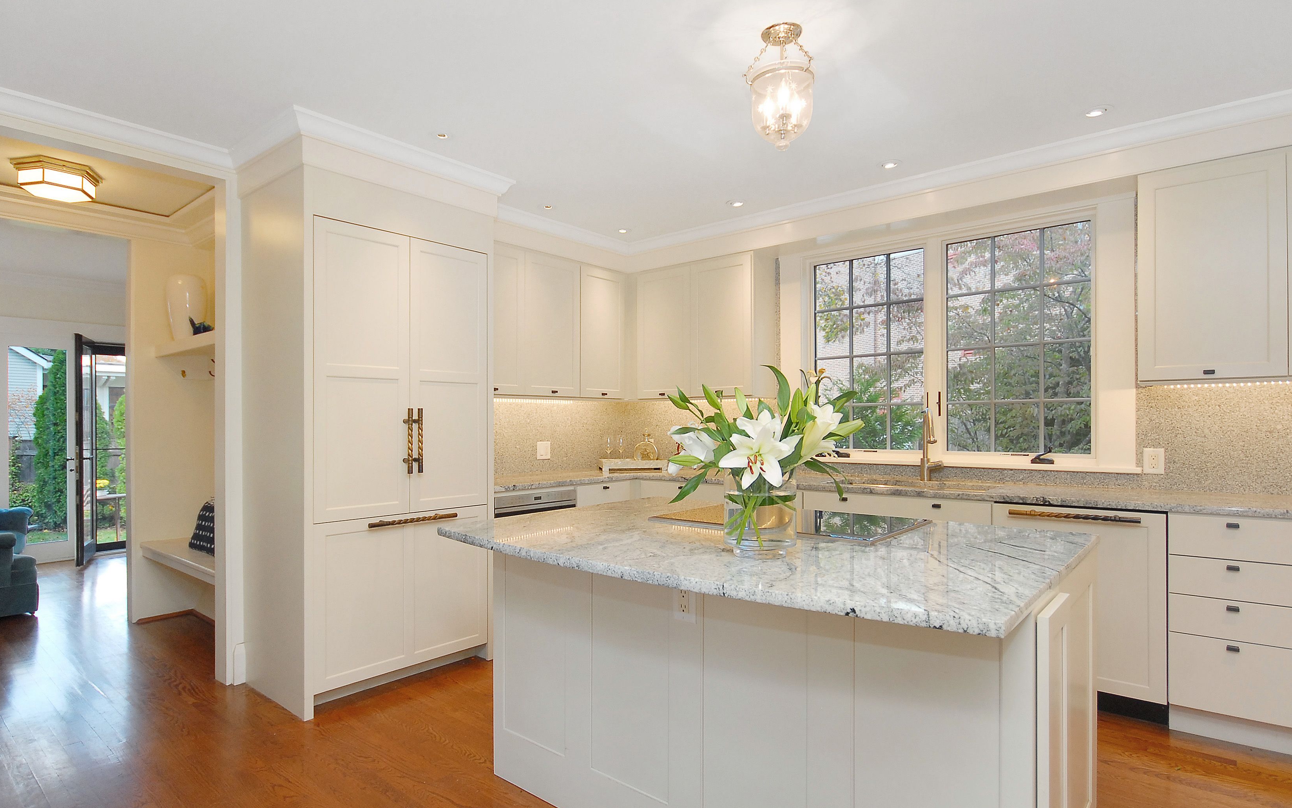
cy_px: 449
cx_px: 620
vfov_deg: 64.8
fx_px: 634
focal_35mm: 18
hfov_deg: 91.0
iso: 400
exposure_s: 1/60
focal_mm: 10
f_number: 5
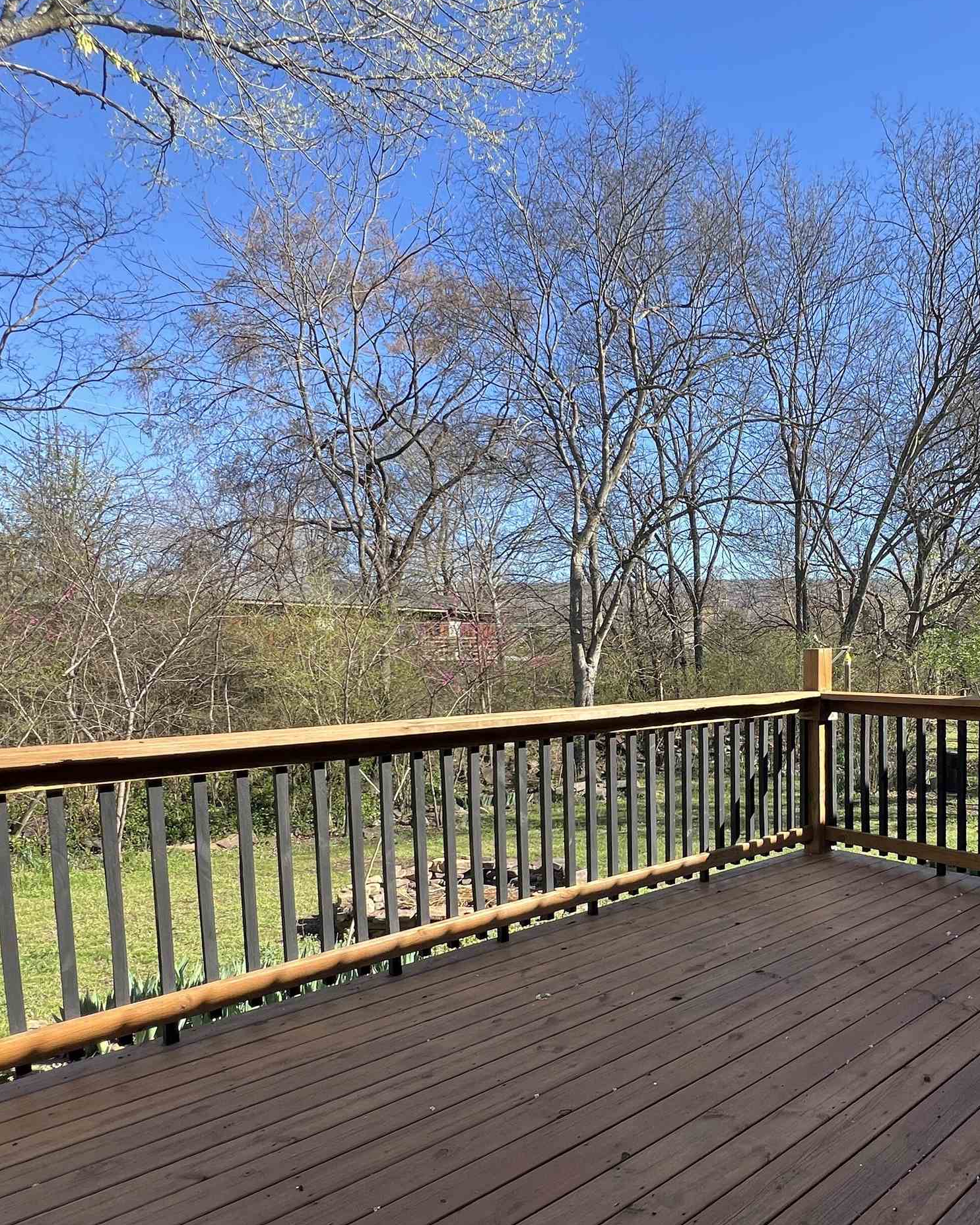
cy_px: 719
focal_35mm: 21
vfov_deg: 77.0
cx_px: 728
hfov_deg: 62.0
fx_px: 761
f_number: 1.8
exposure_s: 1/457
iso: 32
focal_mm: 1.57
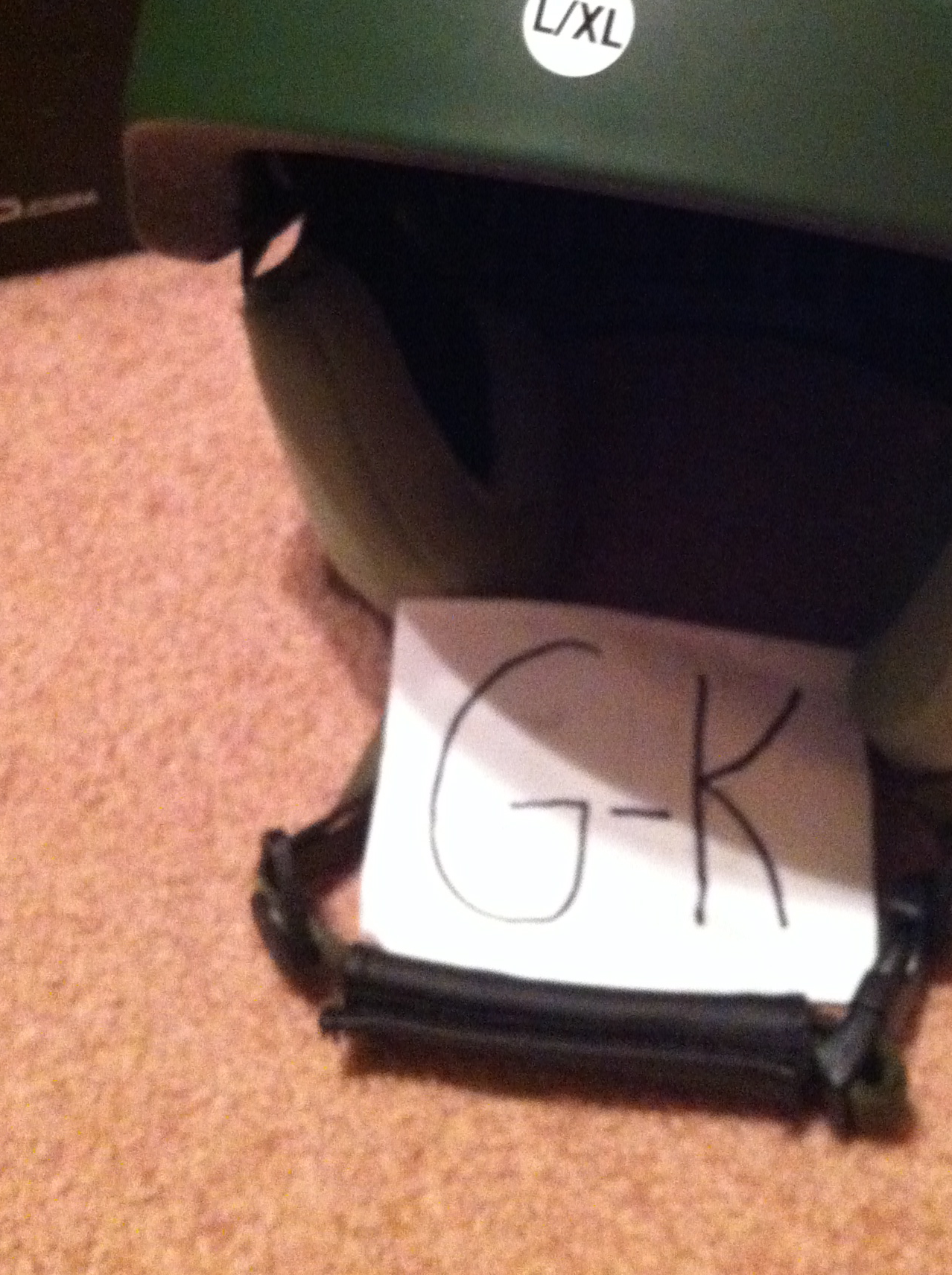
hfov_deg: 27.3
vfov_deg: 35.6
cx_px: 629
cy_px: 363
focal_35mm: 53
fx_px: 1949
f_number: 2.8
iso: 1000
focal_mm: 3.85
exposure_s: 1/15
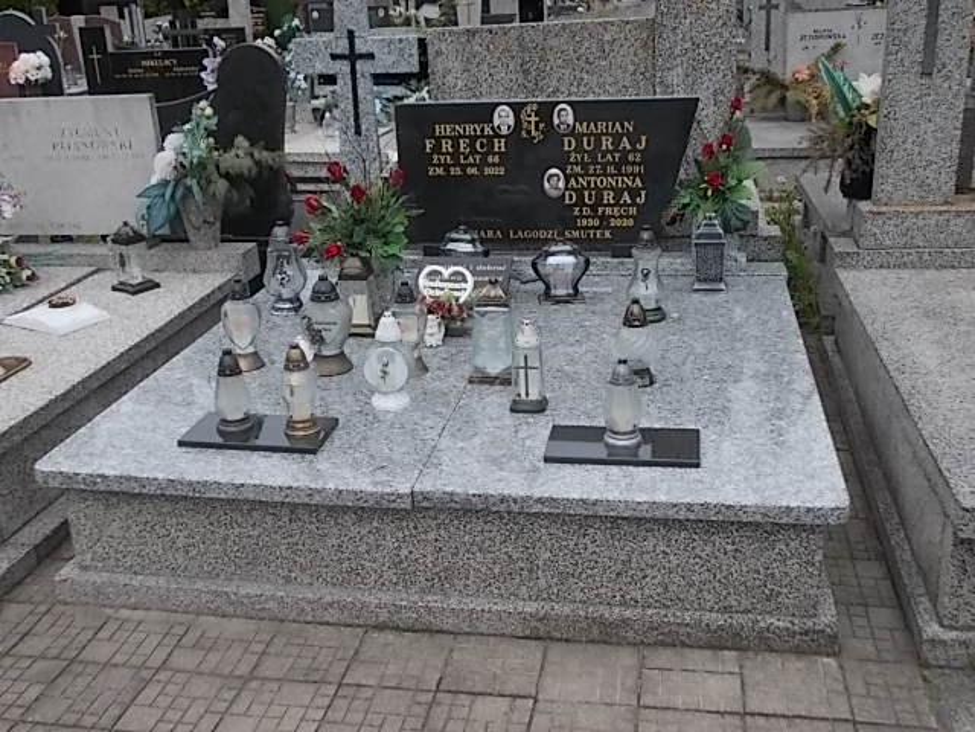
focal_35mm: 38
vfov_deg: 37.7
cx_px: 488
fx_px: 1070
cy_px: 366
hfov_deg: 49.0
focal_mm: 5.3
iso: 80
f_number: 6.2
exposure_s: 1/200
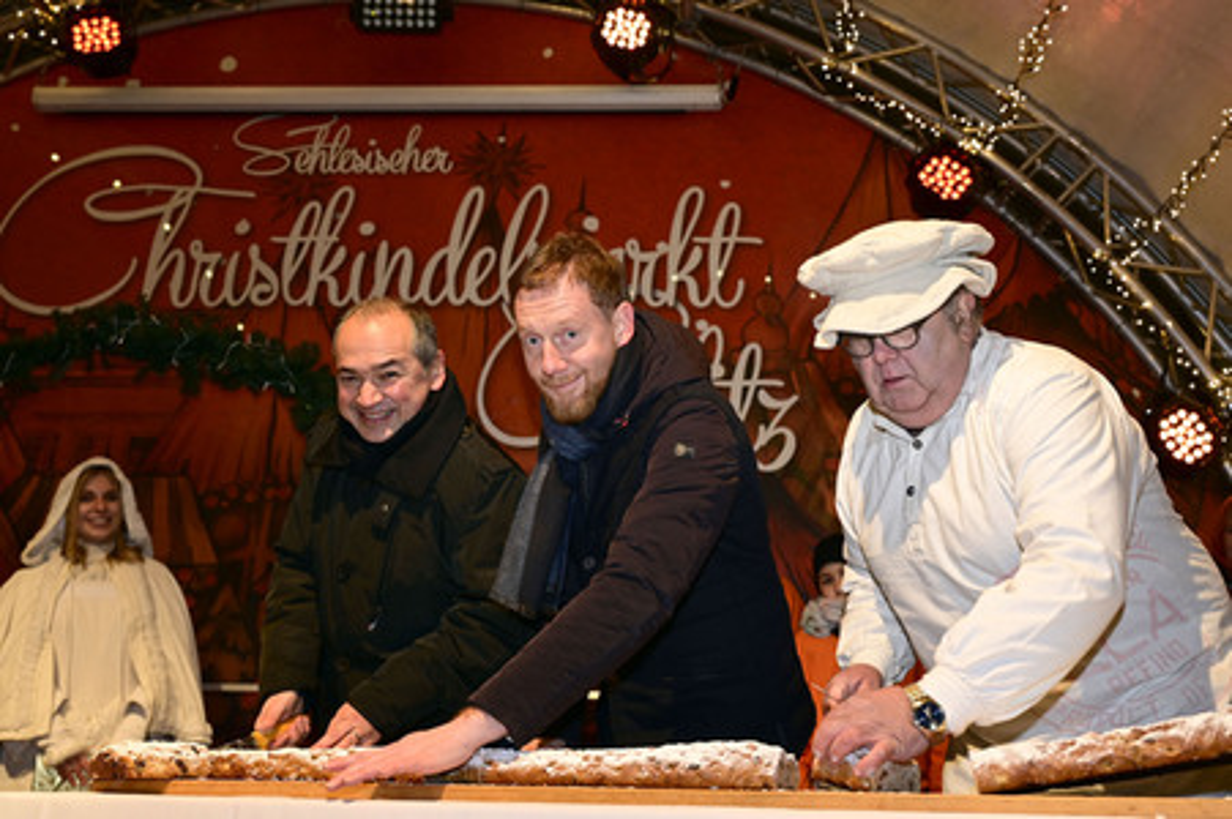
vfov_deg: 39.4
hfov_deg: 56.5
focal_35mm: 34
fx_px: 1146
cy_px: 410
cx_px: 616
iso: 1400
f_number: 4.5
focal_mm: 33.5
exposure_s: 1/60
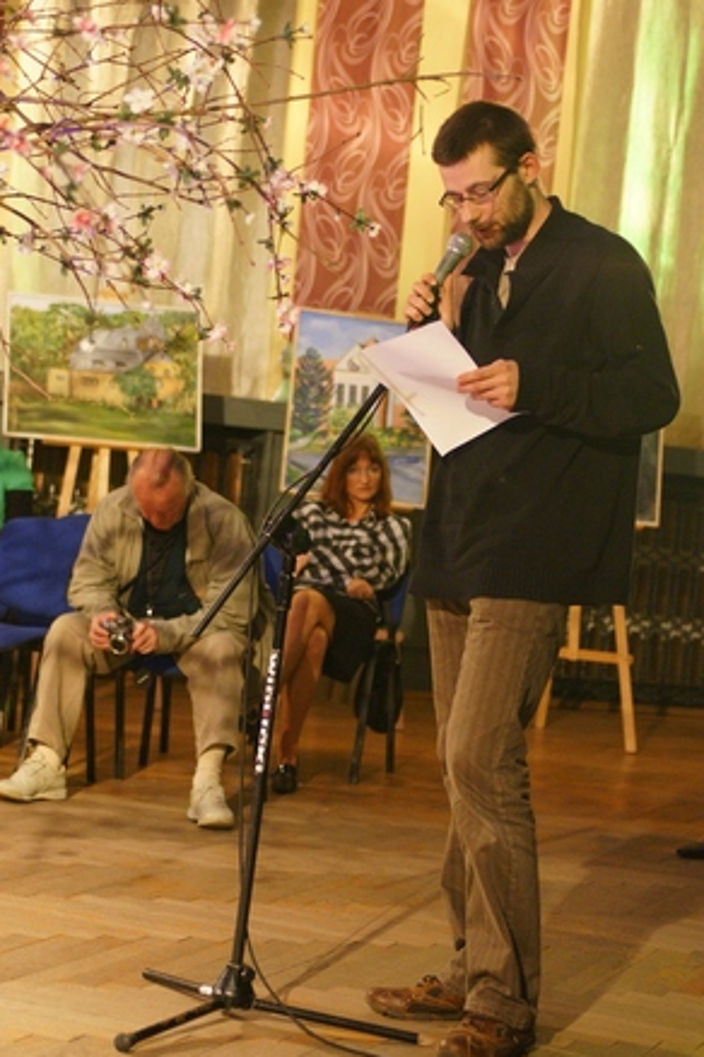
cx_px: 350
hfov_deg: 17.7
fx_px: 2258
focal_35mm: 77
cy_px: 531
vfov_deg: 26.3
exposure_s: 1/25
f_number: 2.8
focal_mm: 50
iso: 2000
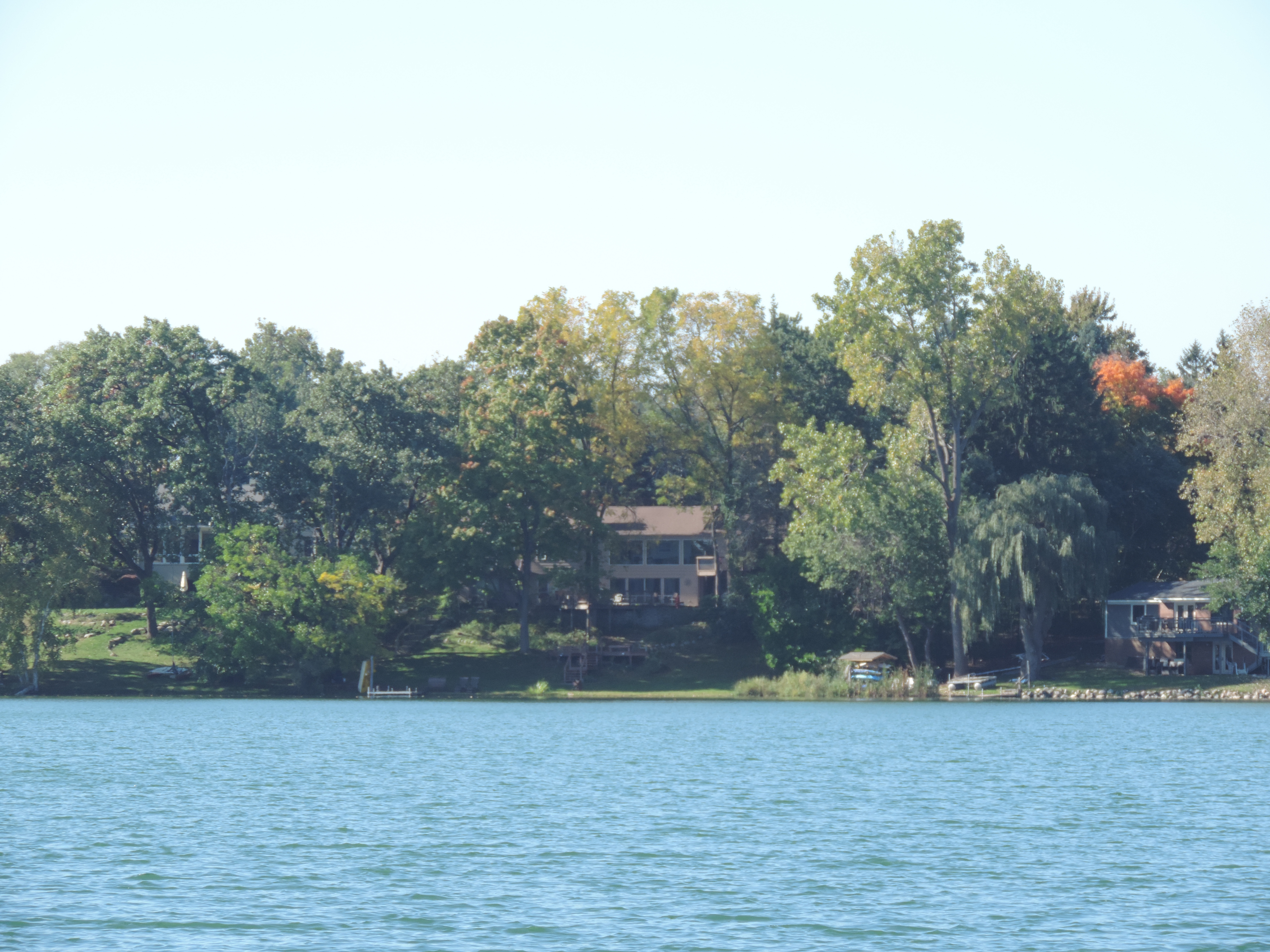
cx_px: 635
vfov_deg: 5.9
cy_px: 476
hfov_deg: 7.9
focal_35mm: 250
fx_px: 9172
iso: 80
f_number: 4.7
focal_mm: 44.5
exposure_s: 1/200
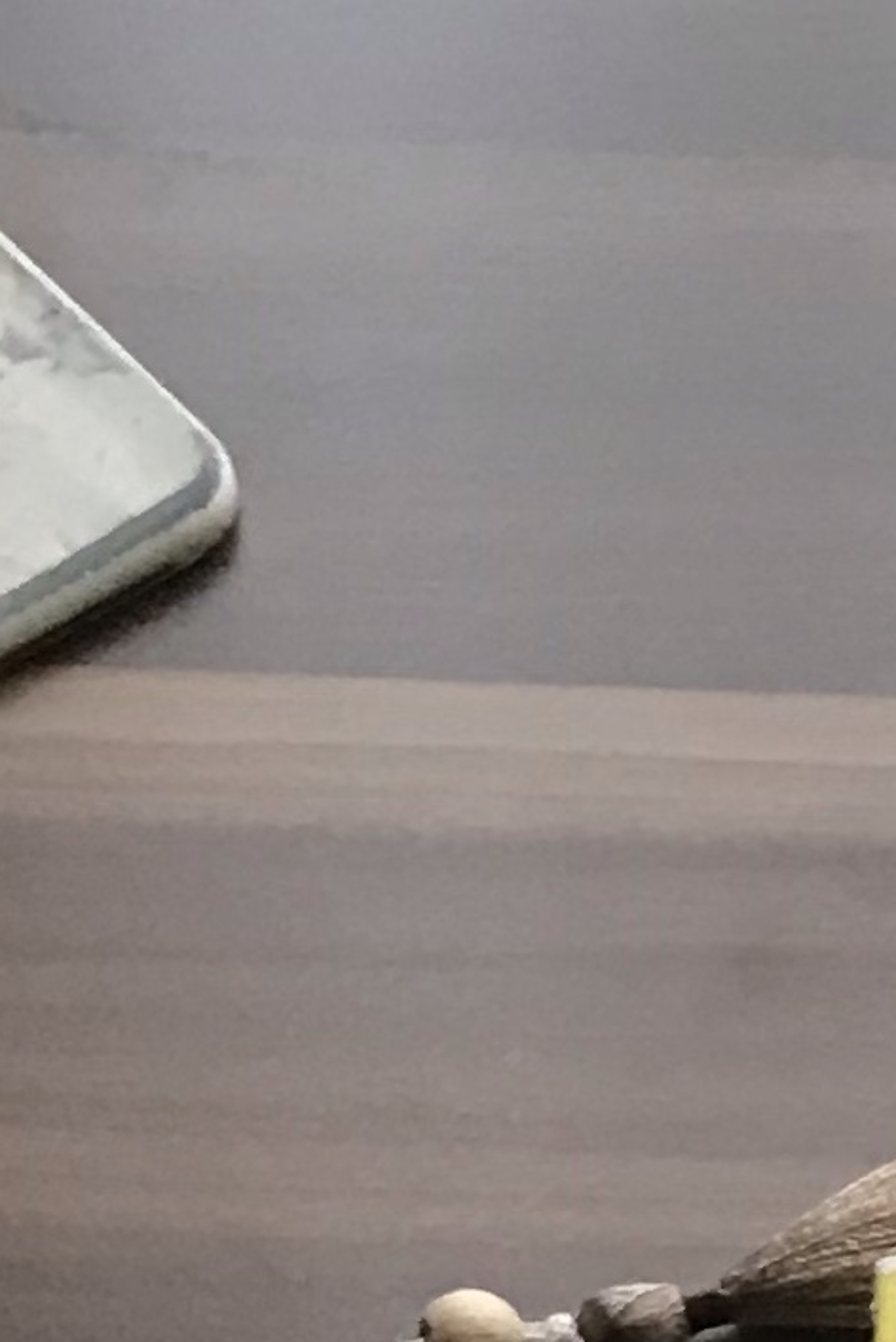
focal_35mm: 166
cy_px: 2137
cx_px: 1477
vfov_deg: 11.7
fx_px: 6191
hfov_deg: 8.1
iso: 50
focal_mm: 3.99
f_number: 1.8
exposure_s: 1/17
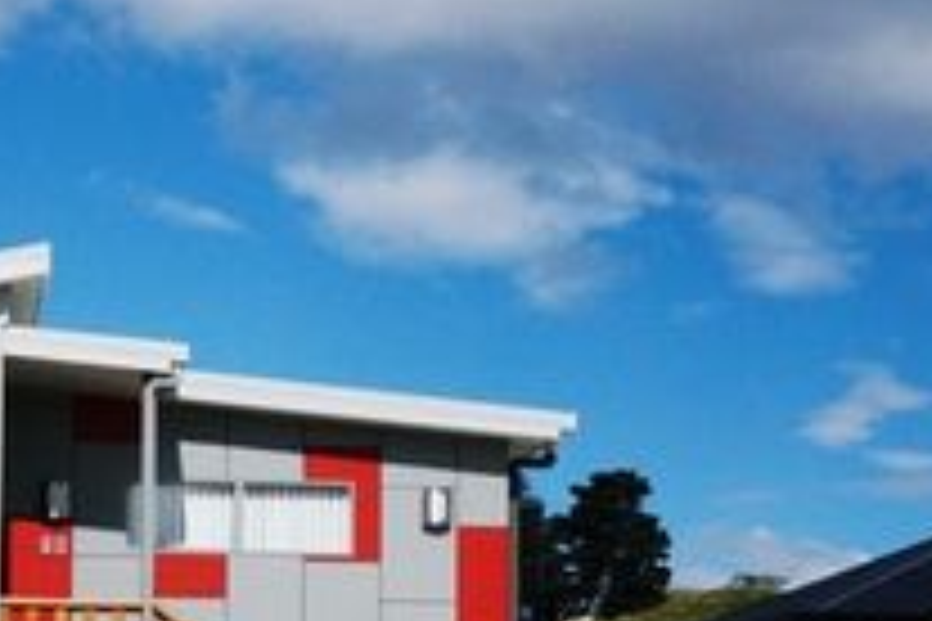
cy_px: 646
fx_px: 2204
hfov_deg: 22.8
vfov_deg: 15.7
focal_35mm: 85
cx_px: -41
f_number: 16
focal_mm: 25
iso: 3200
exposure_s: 1/4000
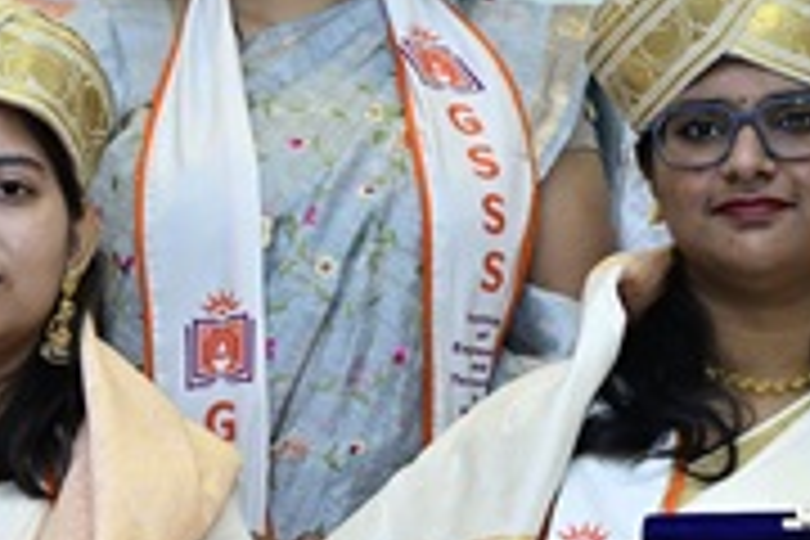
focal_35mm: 248
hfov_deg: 8.3
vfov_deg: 5.5
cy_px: 432
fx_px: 5580
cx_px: 263
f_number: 5
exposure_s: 1/125
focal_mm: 54
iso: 1250
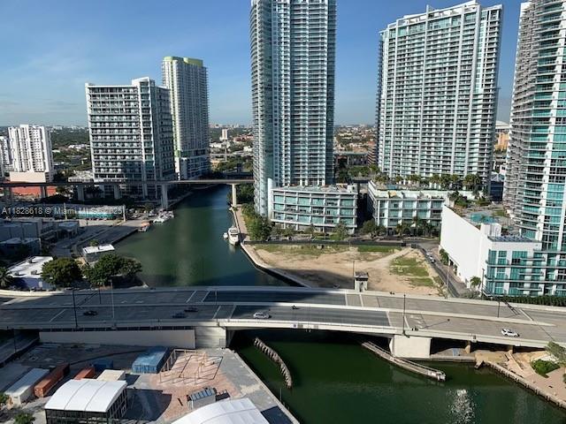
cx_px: 283
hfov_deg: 67.3
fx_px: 425
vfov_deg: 53.1
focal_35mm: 26
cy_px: 212
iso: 25
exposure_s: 1/2755
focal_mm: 4.25
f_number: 1.8
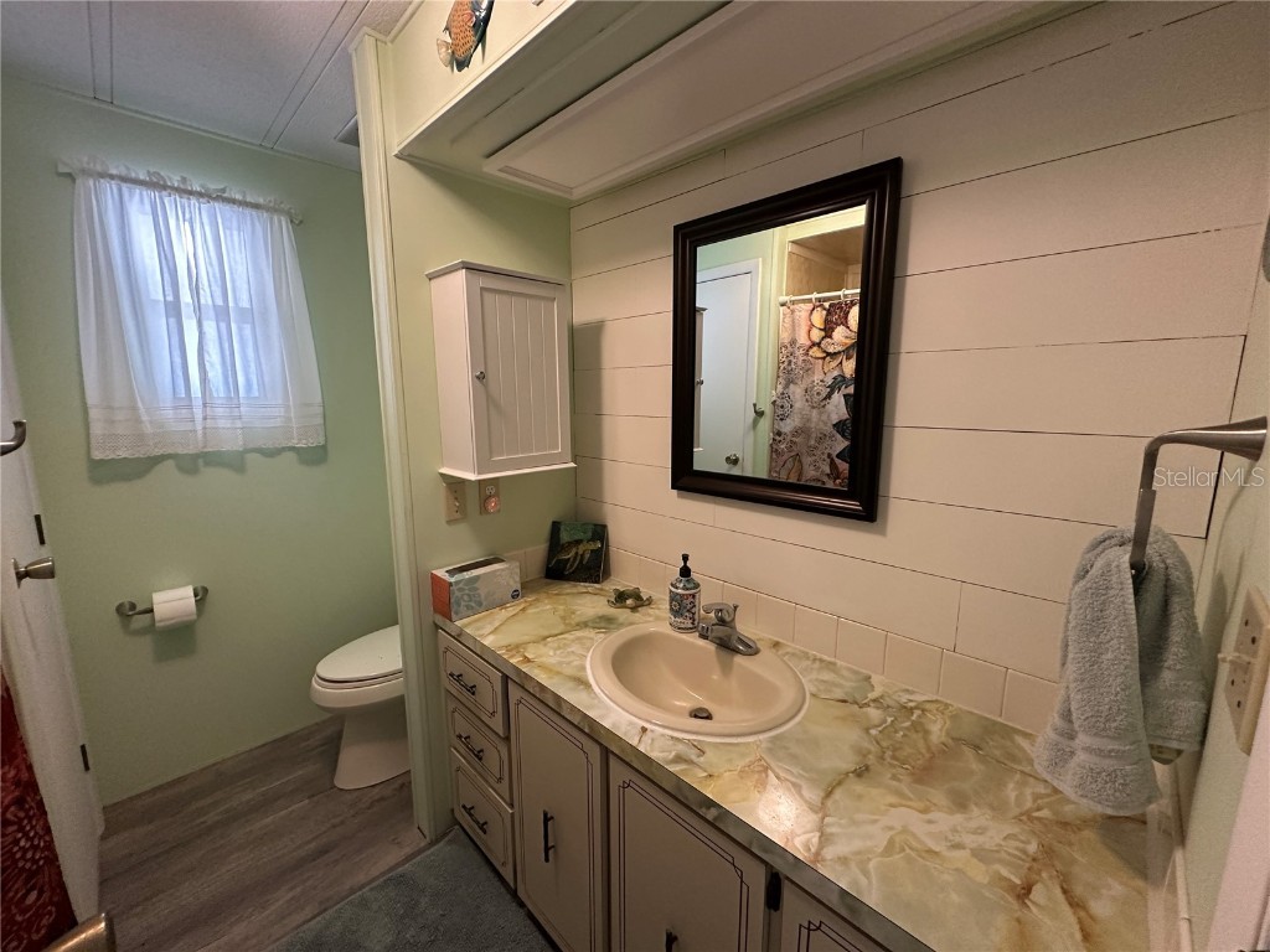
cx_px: 635
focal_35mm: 14
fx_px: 514
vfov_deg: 85.7
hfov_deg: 102.1
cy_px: 476
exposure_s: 1/60
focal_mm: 2.22
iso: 320
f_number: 2.2
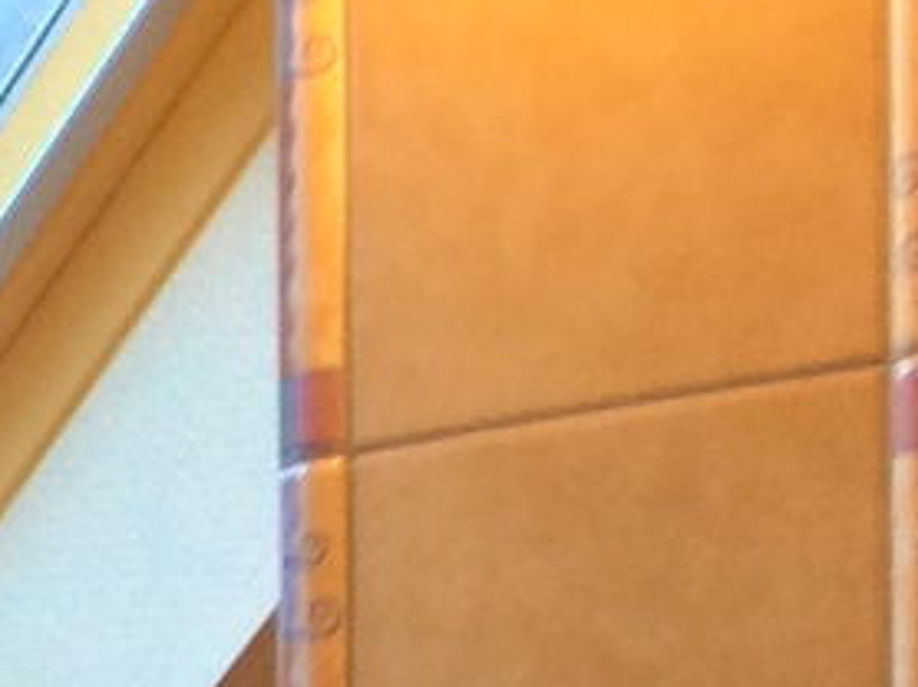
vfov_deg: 7.6
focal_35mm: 184
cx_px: -1248
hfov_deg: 9.6
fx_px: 4875
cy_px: 1508
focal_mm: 3.3
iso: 40
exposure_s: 1/25
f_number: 2.4
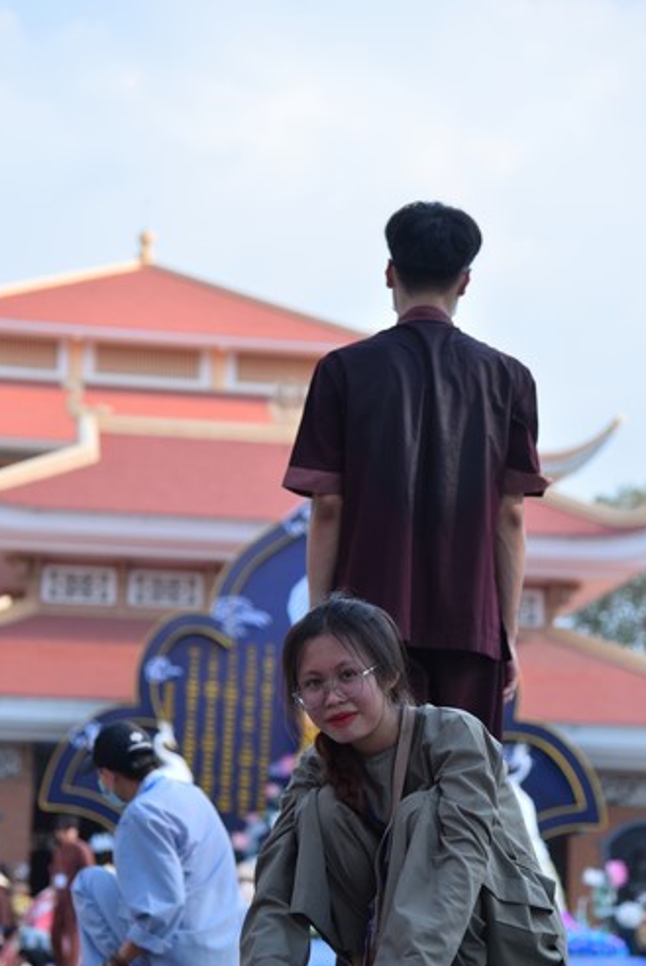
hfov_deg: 13.3
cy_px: 581
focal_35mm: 103
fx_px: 2766
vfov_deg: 19.8
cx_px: 291
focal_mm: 78
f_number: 4.5
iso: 125
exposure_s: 1/640
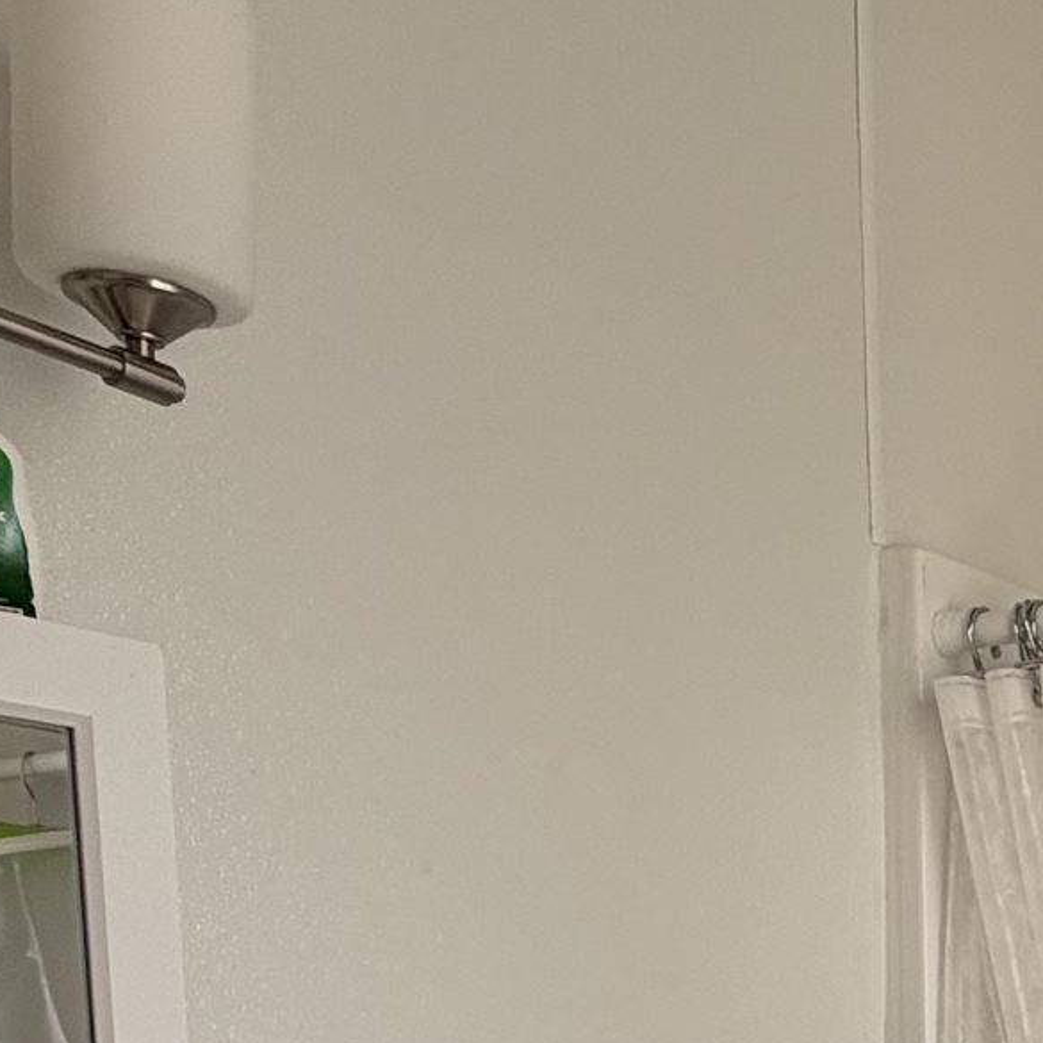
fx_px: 2216
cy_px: 1408
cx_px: 1285
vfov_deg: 23.1
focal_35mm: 65
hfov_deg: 23.9
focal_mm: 2.22
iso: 64
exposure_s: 1/121
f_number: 2.2
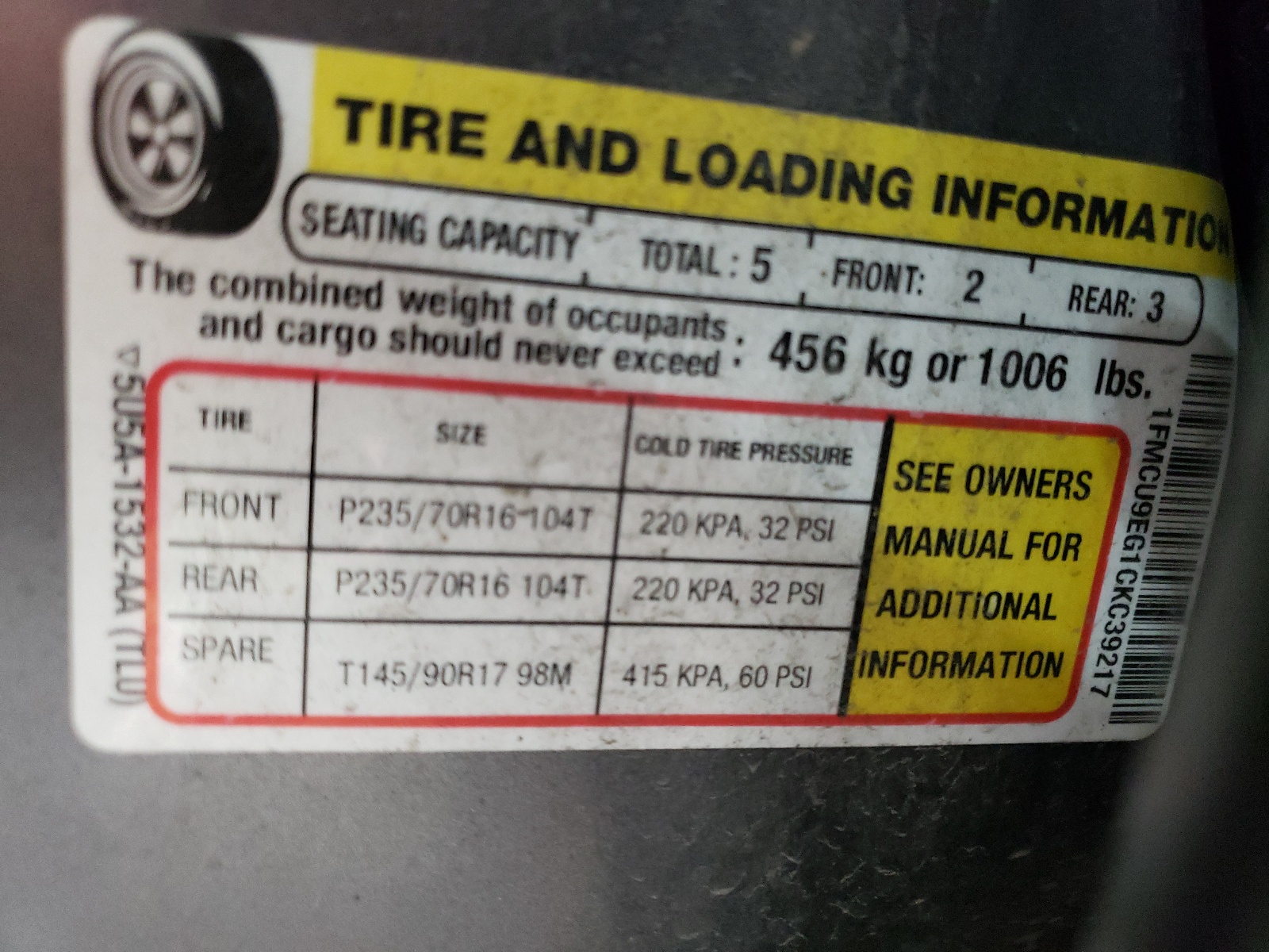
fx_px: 953
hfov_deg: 67.3
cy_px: 476
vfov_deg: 53.1
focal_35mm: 26
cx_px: 634
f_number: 1.5
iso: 348
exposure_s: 1/30
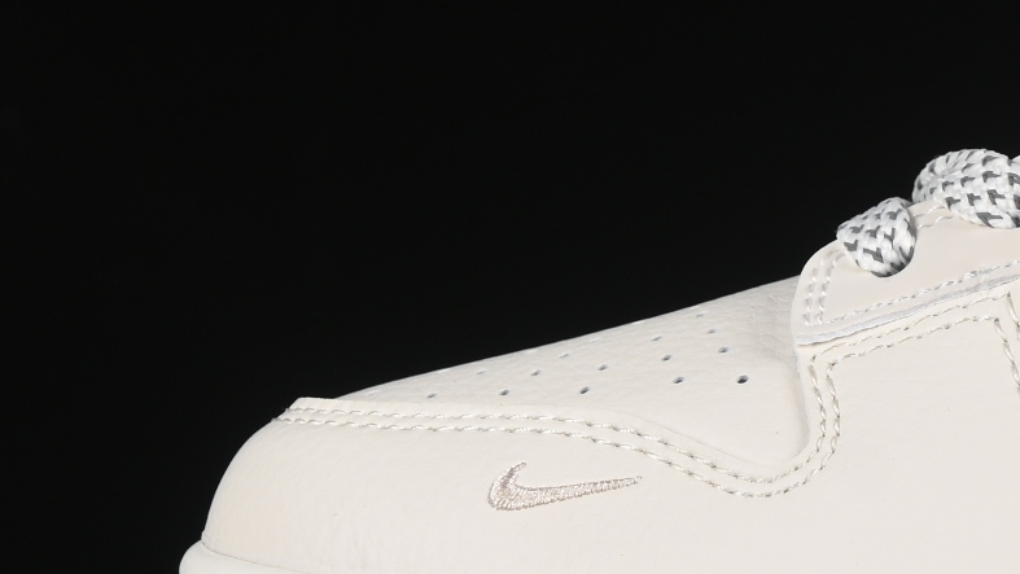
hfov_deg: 7.7
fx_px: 7520
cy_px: 65
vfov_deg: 4.4
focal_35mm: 278
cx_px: 1391
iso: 160
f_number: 8
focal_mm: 50
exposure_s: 1/100
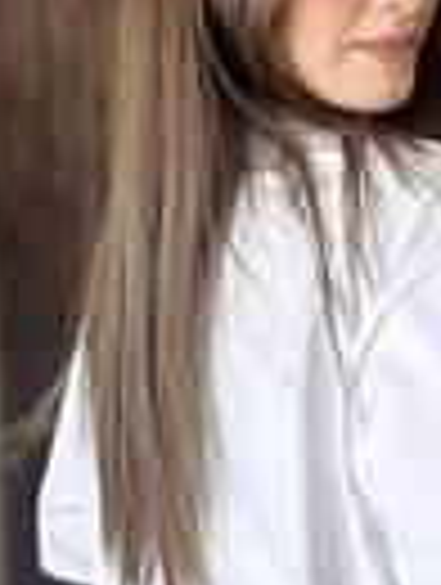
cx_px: 333
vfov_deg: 21.1
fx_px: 1558
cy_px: 423
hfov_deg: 16.0
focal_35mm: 92
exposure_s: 1/100
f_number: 1.9
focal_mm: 2.69
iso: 80
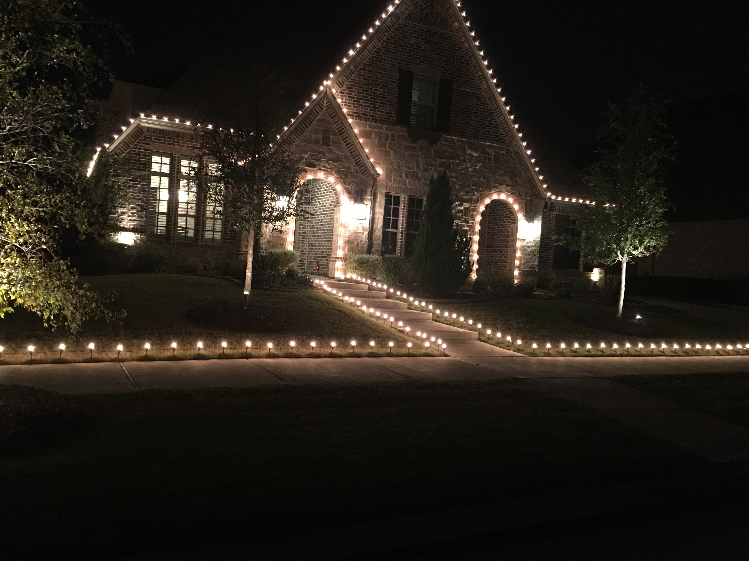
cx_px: 374
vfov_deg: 48.2
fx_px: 627
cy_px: 280
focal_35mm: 29
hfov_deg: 61.7
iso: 80
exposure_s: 1/4
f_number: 2.2
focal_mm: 4.15
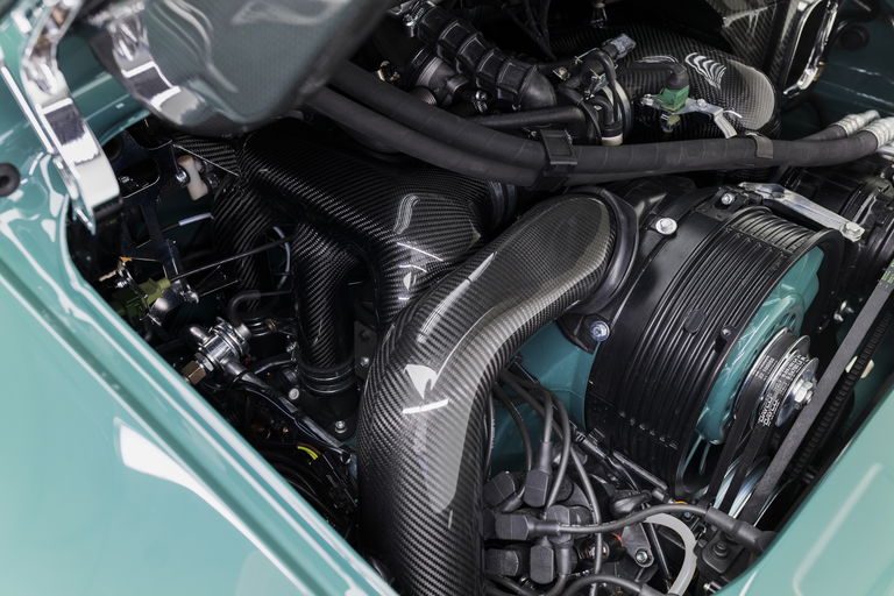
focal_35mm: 35
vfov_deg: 37.9
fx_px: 869
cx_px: 447
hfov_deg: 54.4
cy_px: 298
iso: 800
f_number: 5
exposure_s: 1/25
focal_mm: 35
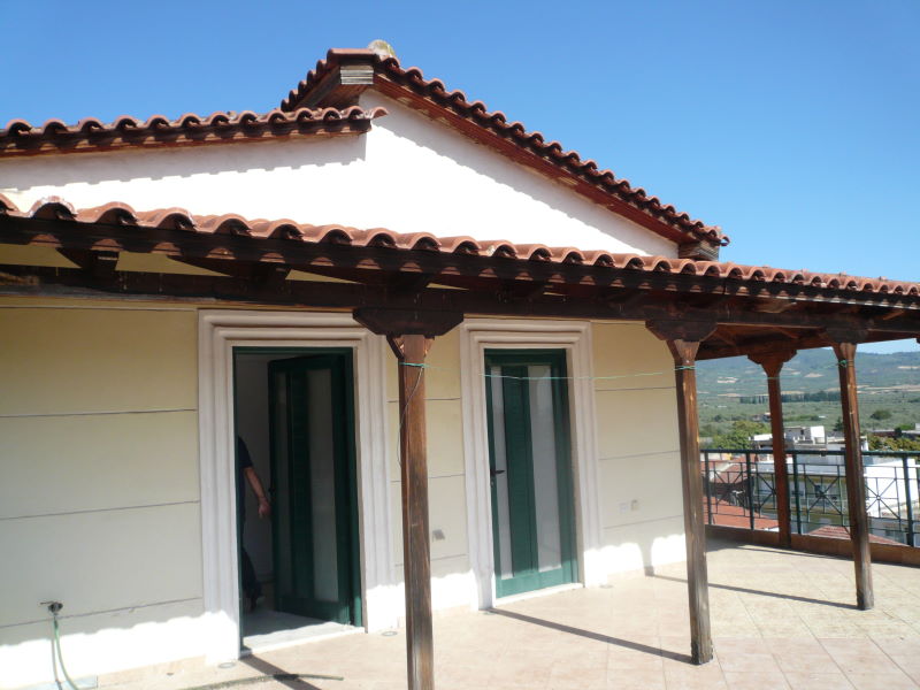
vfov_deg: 49.7
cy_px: 345
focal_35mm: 28
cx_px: 460
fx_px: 744
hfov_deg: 63.4
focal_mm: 4.6
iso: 100
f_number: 8
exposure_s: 1/200
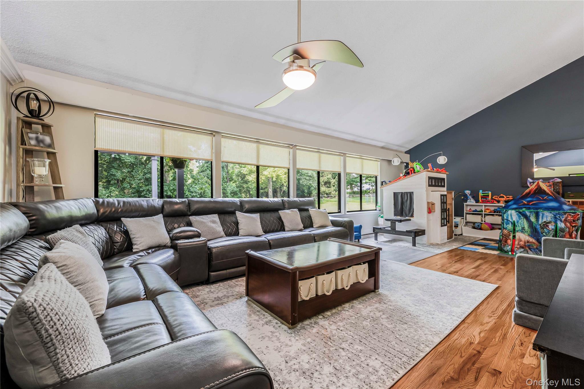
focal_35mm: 14
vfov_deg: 81.2
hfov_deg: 104.3
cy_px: 194
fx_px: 227
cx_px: 292
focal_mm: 14
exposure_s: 1/10
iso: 800
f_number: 8
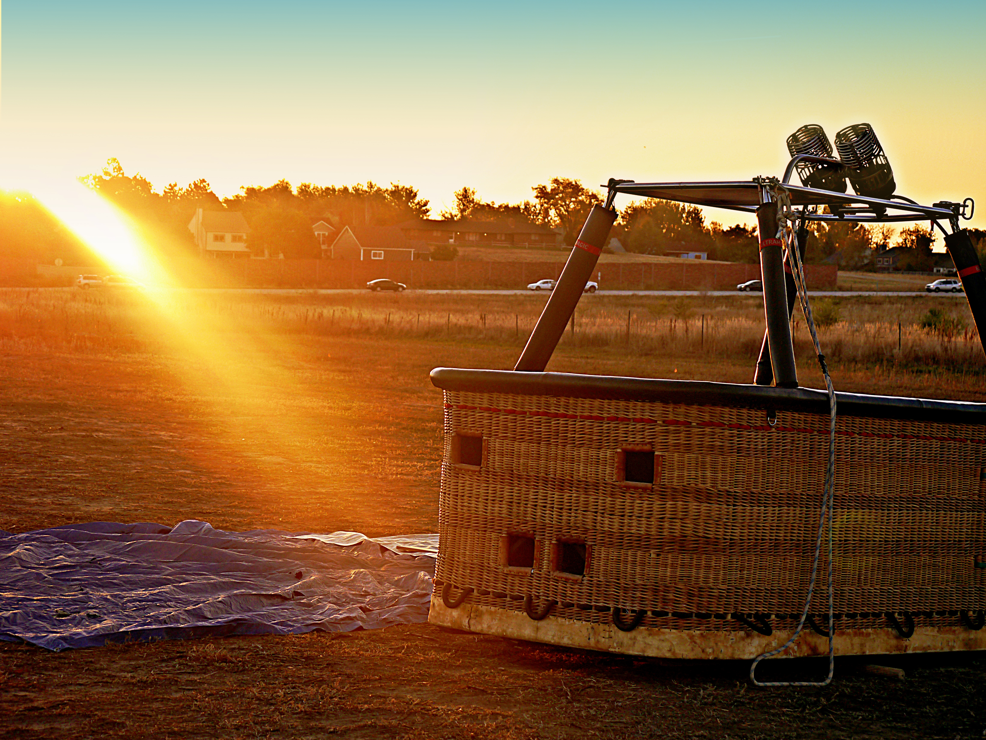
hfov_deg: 20.0
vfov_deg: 15.1
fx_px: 2791
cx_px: 493
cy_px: 370
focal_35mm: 98
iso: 160
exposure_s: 1/200
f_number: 5
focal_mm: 49
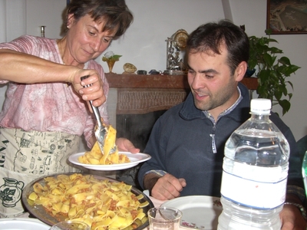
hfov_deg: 49.0
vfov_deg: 37.7
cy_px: 115
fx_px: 337
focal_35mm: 38
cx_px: 154
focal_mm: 6.2
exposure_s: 1/60
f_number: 2.7
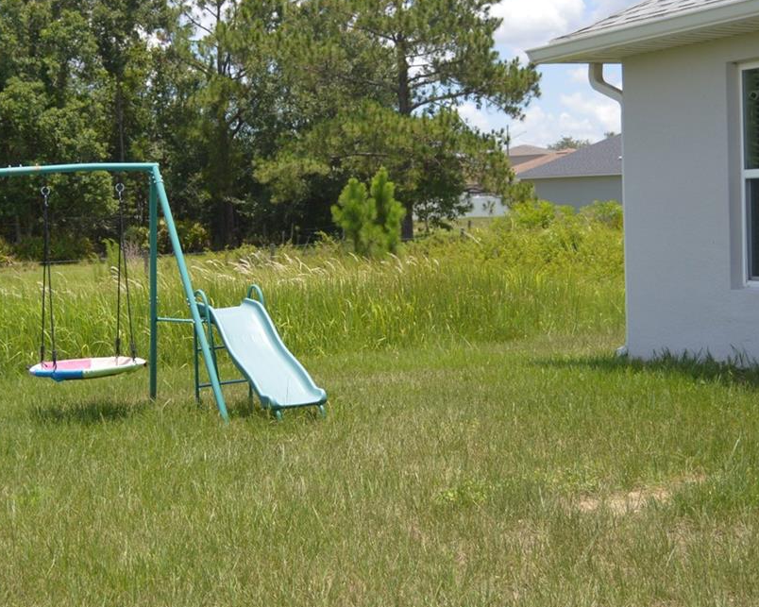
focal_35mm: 56
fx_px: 1258
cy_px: 277
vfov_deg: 27.1
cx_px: 247
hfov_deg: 33.3
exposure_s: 1/800
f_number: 3.5
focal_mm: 20
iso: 100
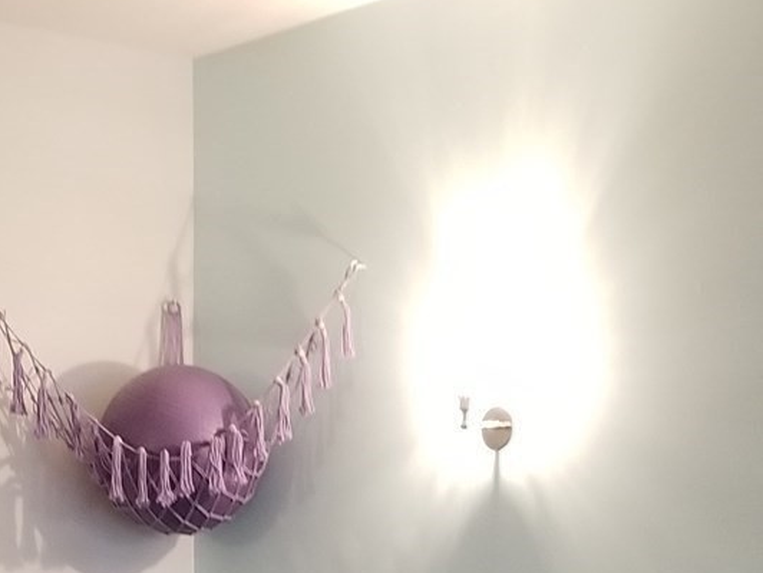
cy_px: 926
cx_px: 201
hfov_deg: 19.5
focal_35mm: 100
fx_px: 2204
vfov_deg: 13.7
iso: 250
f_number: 1.7
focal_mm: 4.25
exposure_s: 1/13
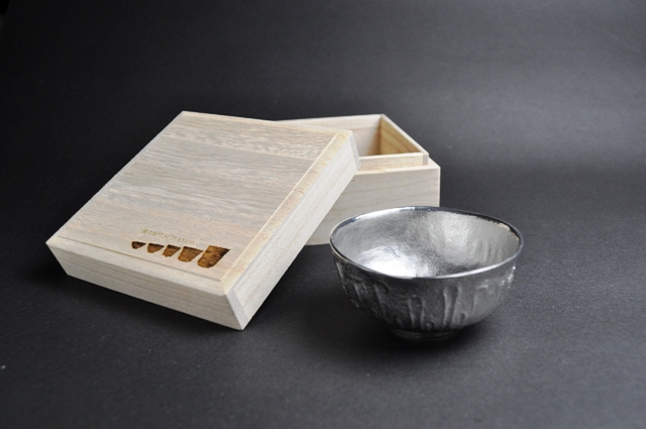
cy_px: 214
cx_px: 323
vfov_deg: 34.1
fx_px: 699
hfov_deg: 49.6
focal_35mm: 39
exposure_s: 1/60
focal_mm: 26
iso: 640
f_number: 5.6
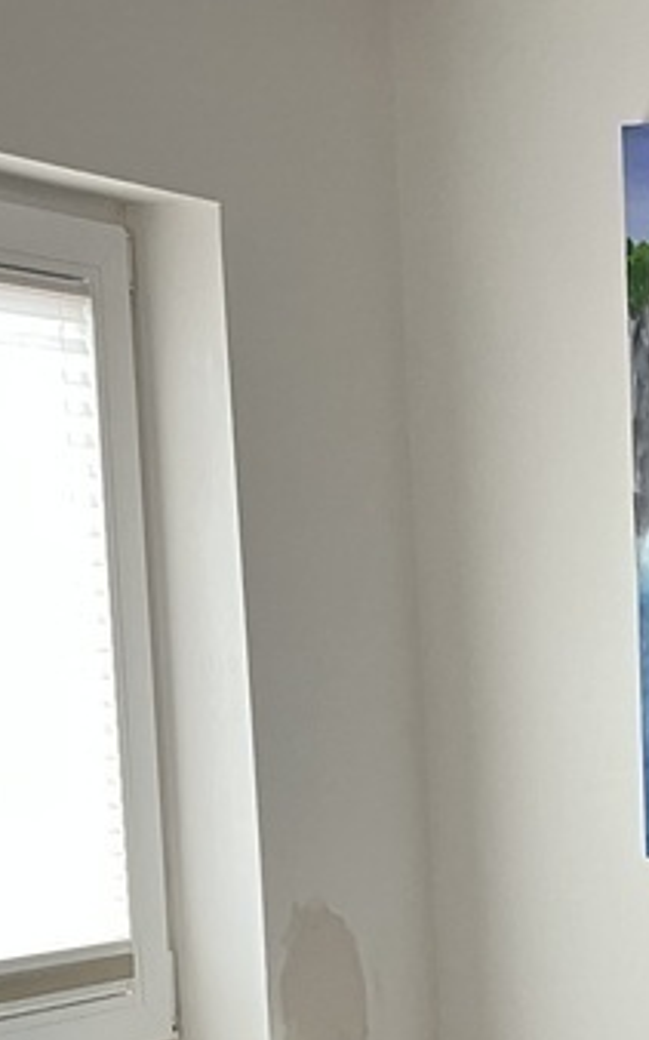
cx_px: 867
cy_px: 1000
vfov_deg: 22.3
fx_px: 2549
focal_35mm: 90
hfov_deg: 13.9
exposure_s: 1/60
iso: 160
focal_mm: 3.99
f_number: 1.8
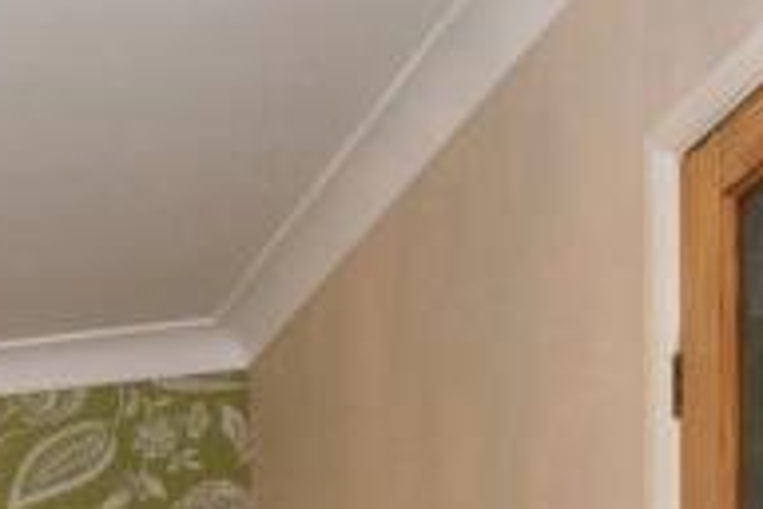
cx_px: -946
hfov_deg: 16.1
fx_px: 1695
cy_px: 1000
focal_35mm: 80
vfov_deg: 14.4
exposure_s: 1/60
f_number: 10
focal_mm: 15
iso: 640
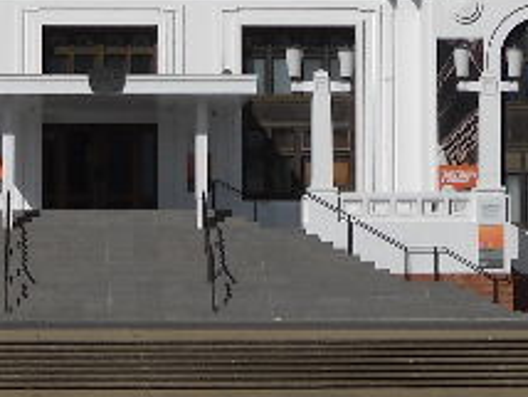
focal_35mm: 224
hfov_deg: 8.8
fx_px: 3421
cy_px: 136
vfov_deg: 6.6
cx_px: 155
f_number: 7.1
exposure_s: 1/647
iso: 64
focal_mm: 10.84
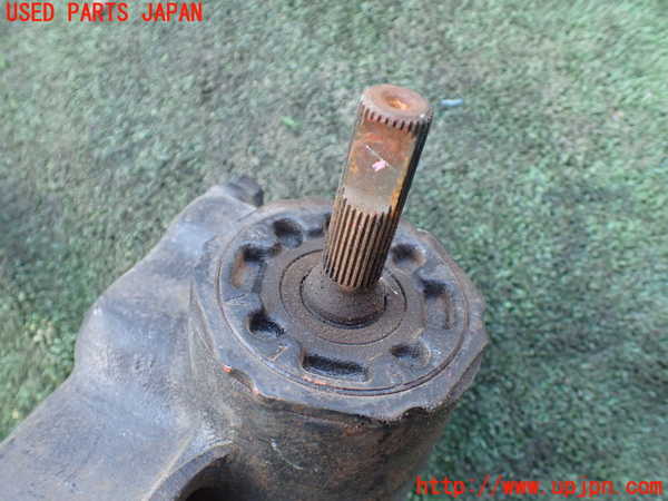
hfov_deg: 60.0
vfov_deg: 46.8
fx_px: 579
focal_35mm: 30
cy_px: 250
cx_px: 334
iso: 640
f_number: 2.3
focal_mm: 5.4
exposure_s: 1/125
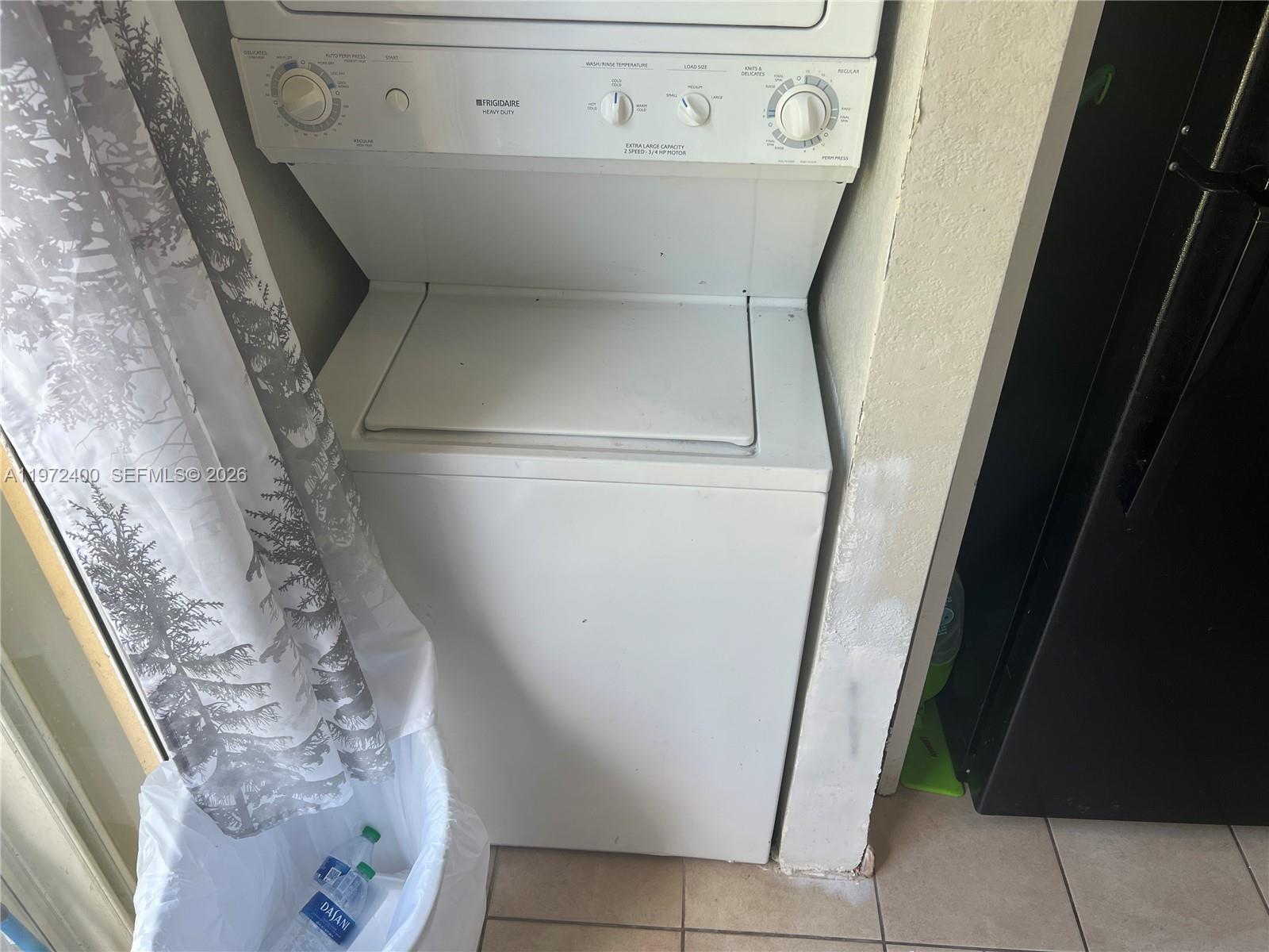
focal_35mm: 26
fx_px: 953
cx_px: 634
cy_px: 476
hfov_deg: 67.3
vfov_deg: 53.1
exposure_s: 1/121
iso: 50
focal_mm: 5.7
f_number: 1.5
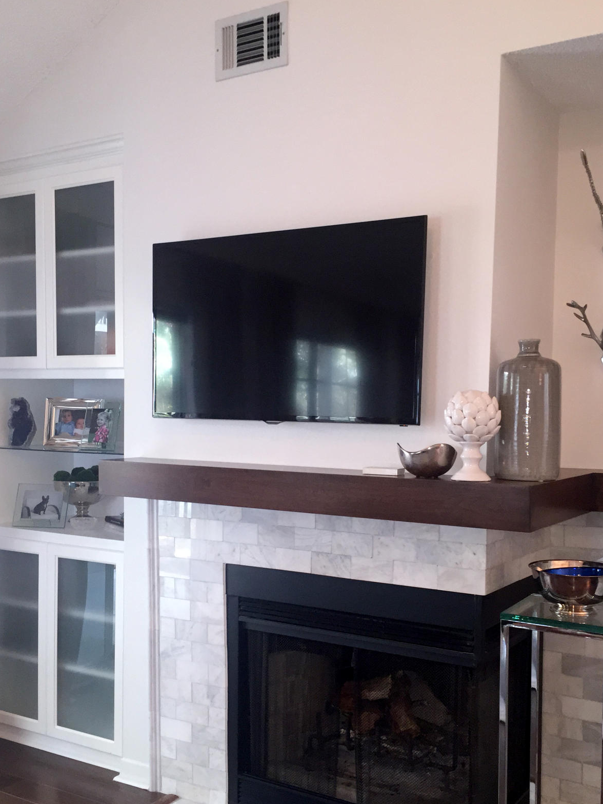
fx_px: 859
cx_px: 319
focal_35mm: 37
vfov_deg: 49.9
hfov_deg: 38.7
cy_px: 473
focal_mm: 4.15
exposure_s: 1/30
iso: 125
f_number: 2.2
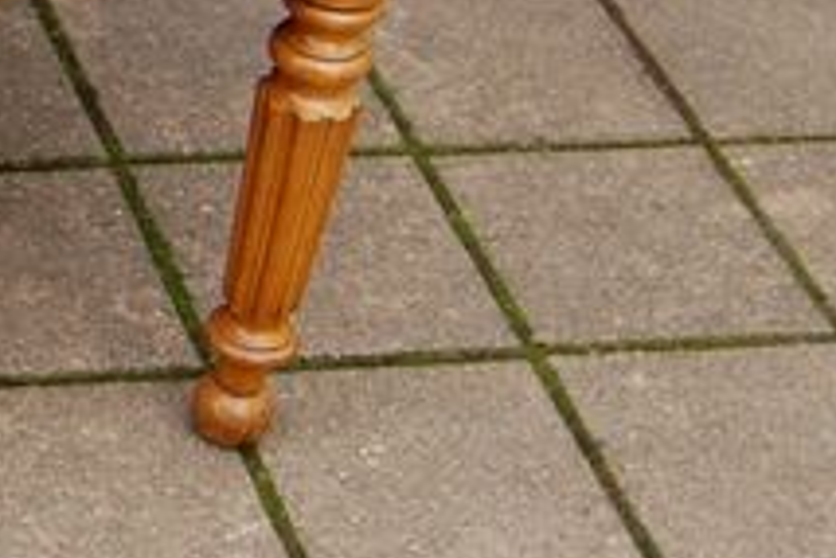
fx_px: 3372
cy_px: -332
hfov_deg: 12.7
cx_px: -742
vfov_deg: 9.2
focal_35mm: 145
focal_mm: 23
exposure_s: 1/125
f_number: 5.6
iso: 200
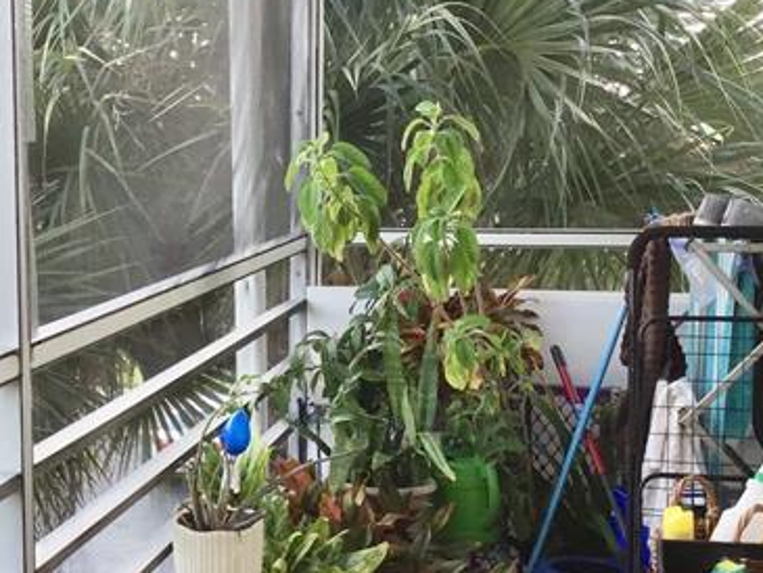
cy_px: 333
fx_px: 1499
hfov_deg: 28.0
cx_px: 165
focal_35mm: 68
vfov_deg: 21.6
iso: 40
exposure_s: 1/120
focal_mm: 3.3
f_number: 2.4
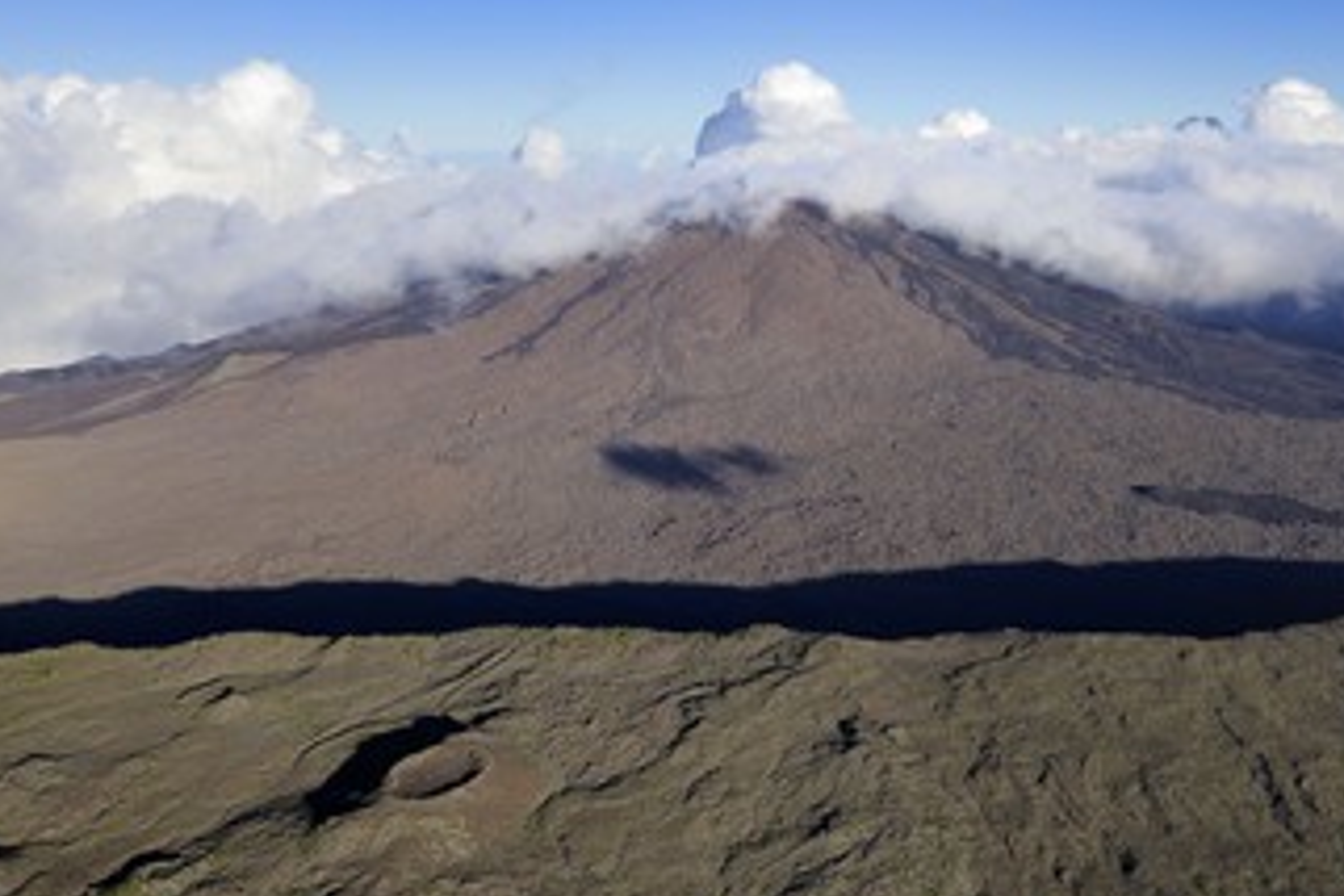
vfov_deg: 35.0
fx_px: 1419
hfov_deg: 50.2
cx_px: 837
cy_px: 402
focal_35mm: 38
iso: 400
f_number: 10
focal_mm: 29
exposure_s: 1/640
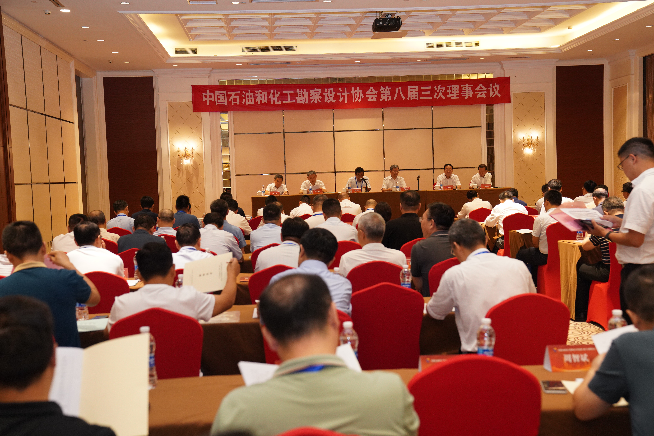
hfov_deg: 42.7
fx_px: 836
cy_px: 222
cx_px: 328
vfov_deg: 29.2
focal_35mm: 46
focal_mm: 45
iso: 1600
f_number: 3.5
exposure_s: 1/80
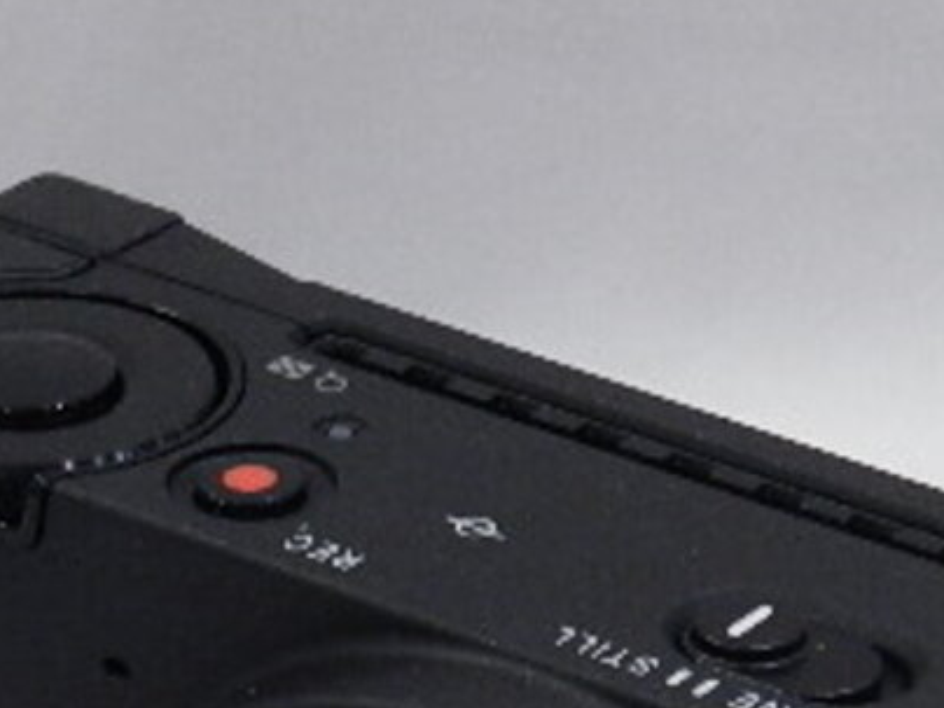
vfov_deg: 6.5
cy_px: 965
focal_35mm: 226
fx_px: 6163
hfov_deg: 8.8
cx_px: 535
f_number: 4.8
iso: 800
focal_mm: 13.5
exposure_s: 1/60
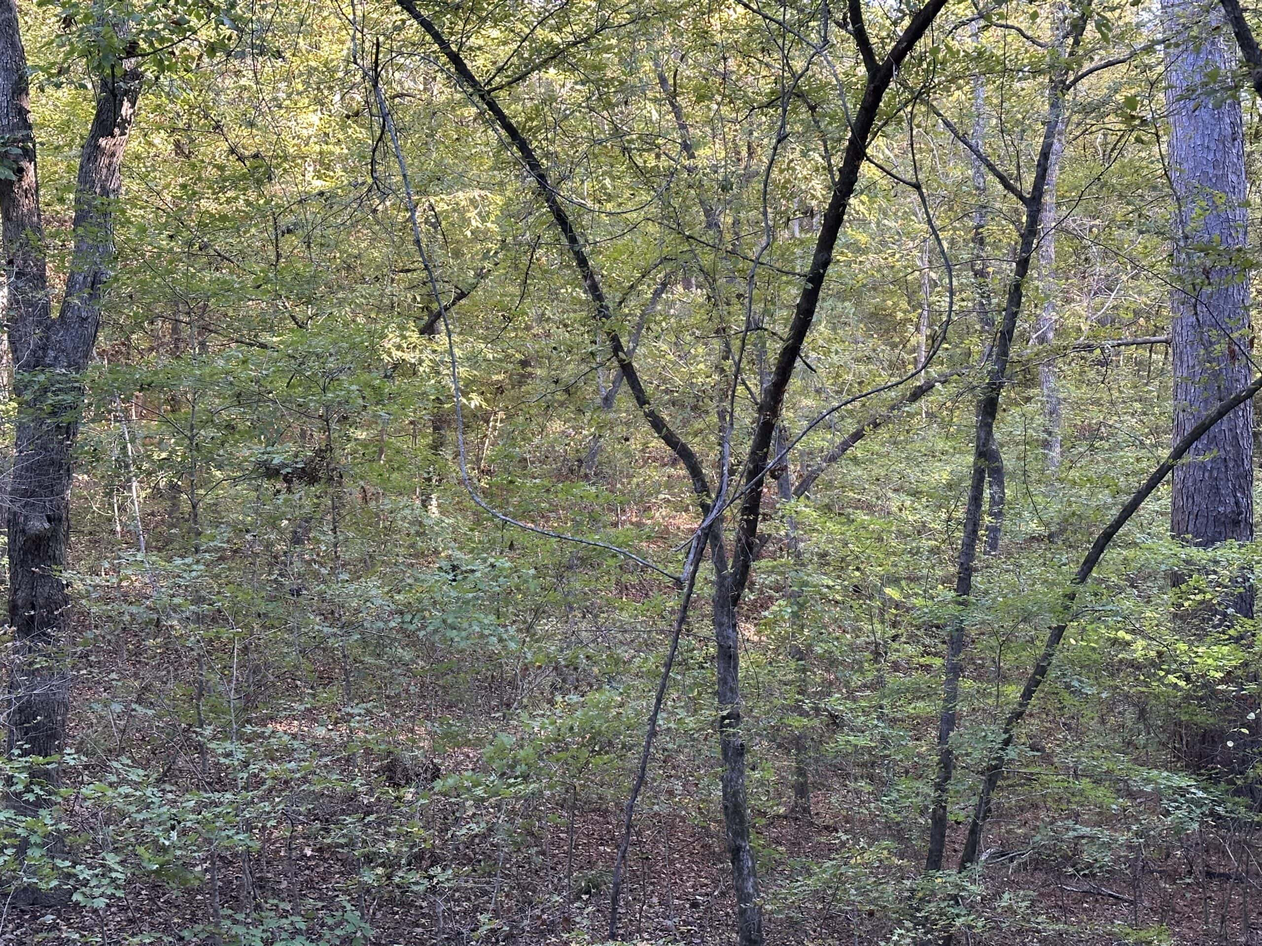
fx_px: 1750
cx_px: 631
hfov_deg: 39.7
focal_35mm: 48
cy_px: 473
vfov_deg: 30.3
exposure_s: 1/60
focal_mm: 6.86
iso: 160
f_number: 1.78
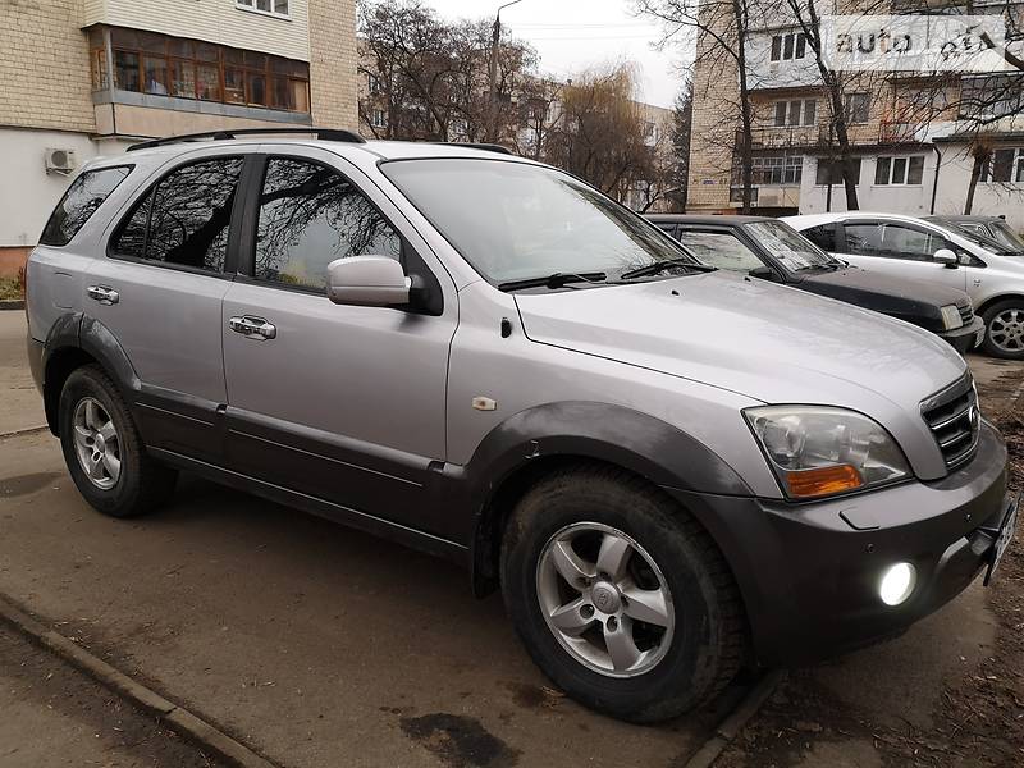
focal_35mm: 27
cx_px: 512
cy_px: 384
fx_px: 799
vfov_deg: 51.4
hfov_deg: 65.3
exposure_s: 1/100
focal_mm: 4
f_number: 1.8
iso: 80
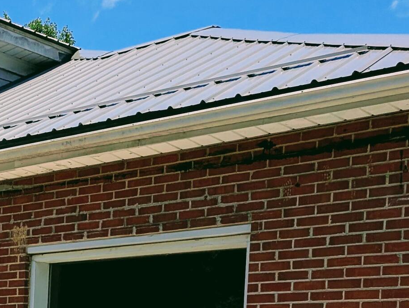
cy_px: 423
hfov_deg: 21.6
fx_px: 935
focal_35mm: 79
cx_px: -164
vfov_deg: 17.3
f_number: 1.68
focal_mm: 6.9
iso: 19
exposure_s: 1/2740
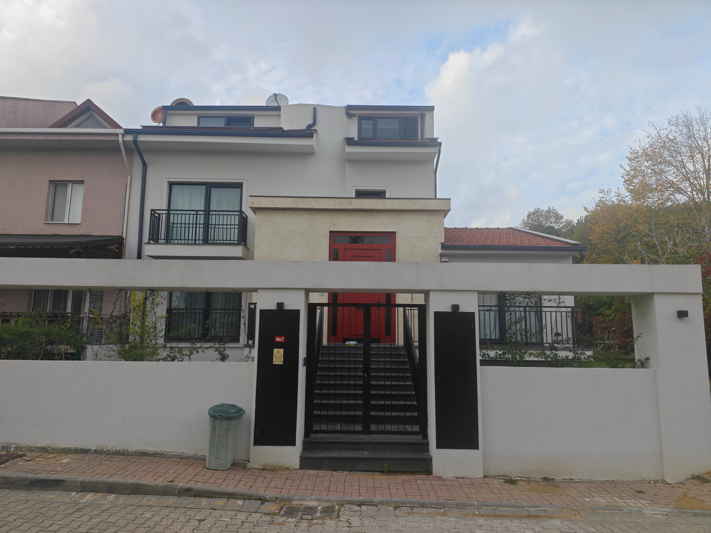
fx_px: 472
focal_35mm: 23
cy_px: 266
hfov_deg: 73.9
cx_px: 356
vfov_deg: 58.9
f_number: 1.9
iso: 50
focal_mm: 8.7
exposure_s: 1/586
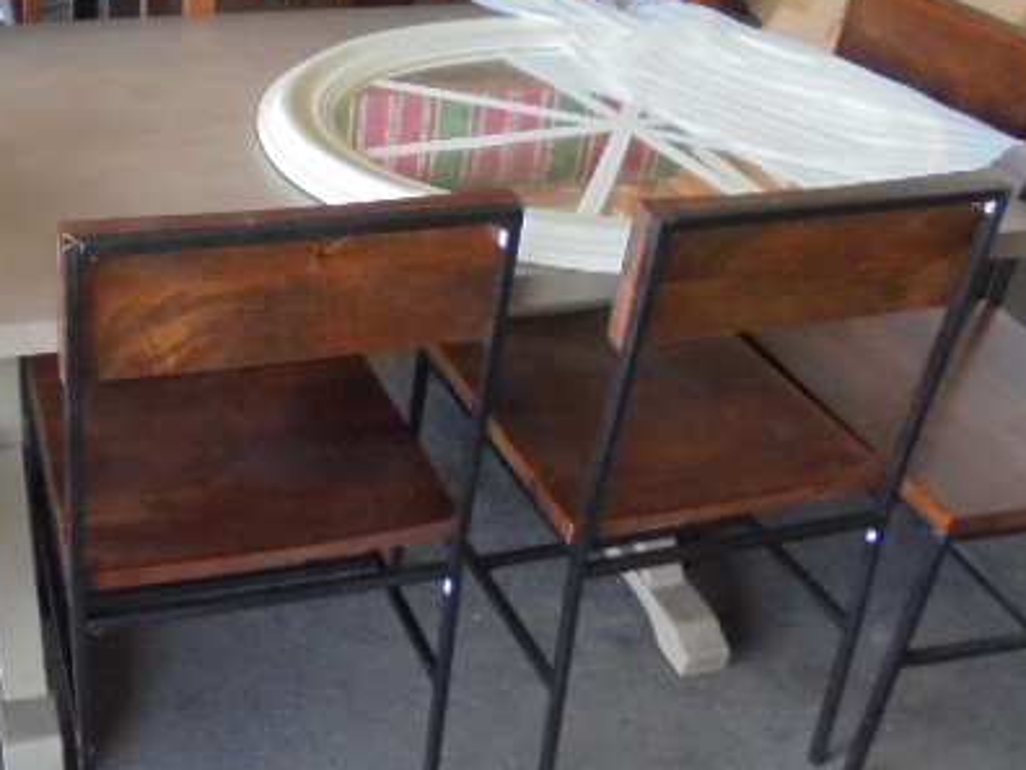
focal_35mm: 42
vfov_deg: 33.5
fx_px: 1245
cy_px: 171
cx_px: 223
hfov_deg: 43.0
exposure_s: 1/60
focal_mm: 4.6
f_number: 3.5
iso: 640
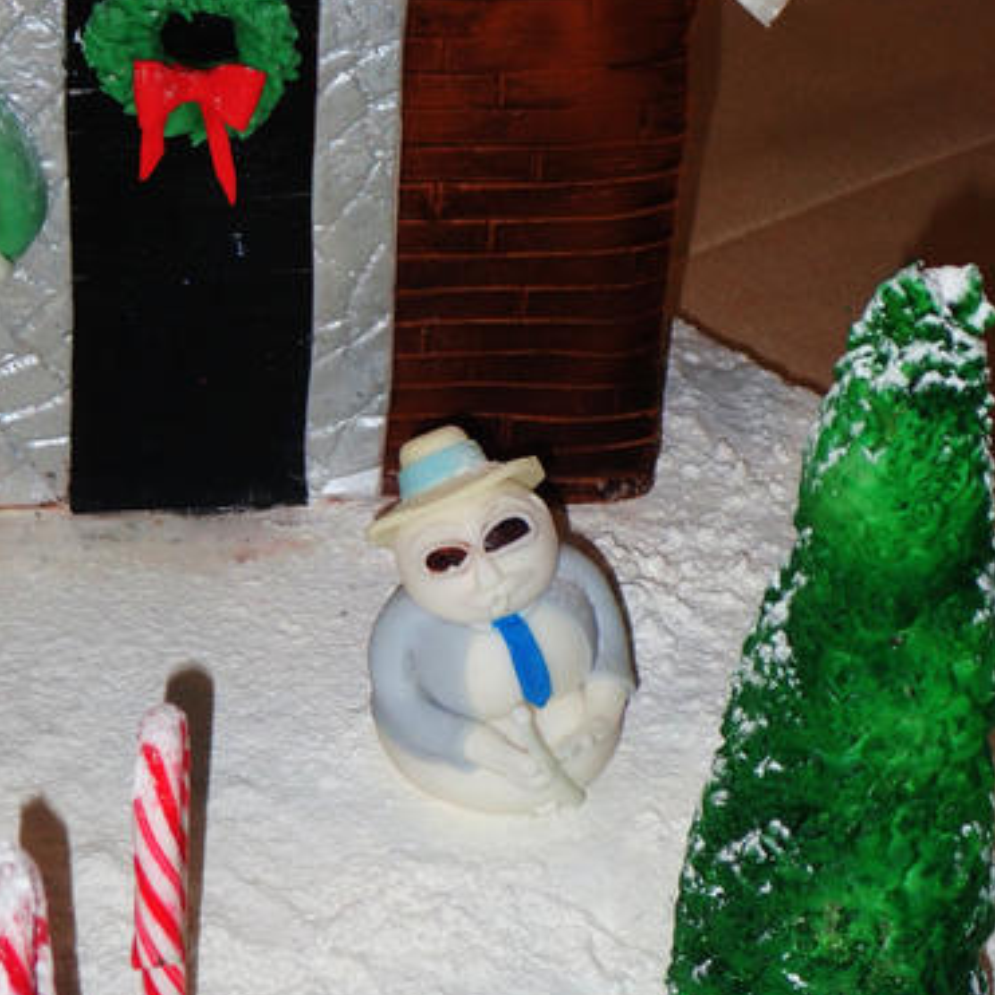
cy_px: 569
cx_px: 495
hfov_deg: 14.7
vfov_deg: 14.6
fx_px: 3870
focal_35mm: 119
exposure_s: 1/100
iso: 200
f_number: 4.9
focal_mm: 18
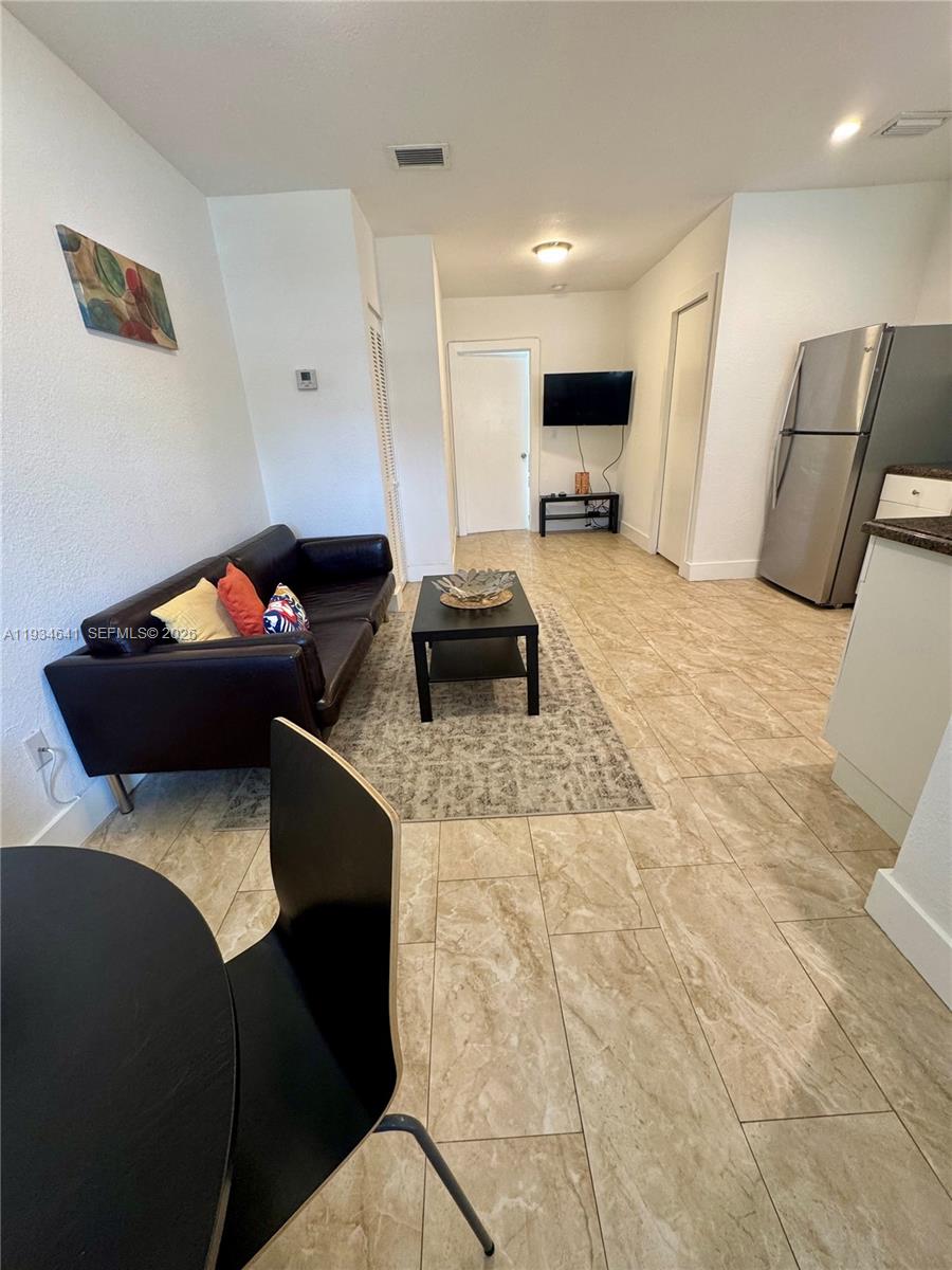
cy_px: 635
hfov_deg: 85.7
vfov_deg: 102.1
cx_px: 476
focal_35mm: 14
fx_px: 513
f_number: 2.2
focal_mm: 2.22
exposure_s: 1/60
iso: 160
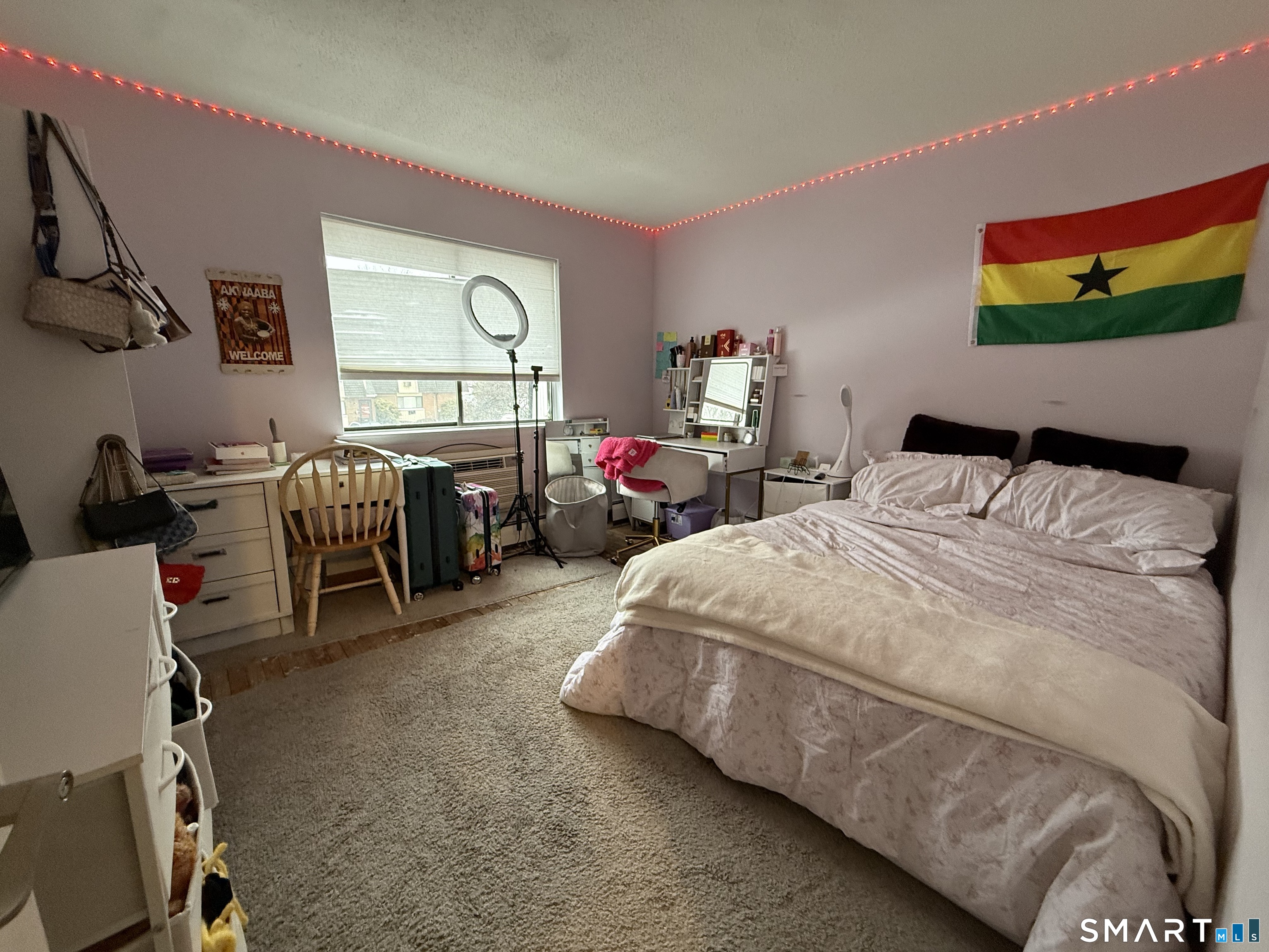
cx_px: 634
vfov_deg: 85.7
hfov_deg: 102.1
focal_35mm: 14
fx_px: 513
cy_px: 476
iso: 250
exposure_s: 1/60
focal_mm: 2.22
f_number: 2.2
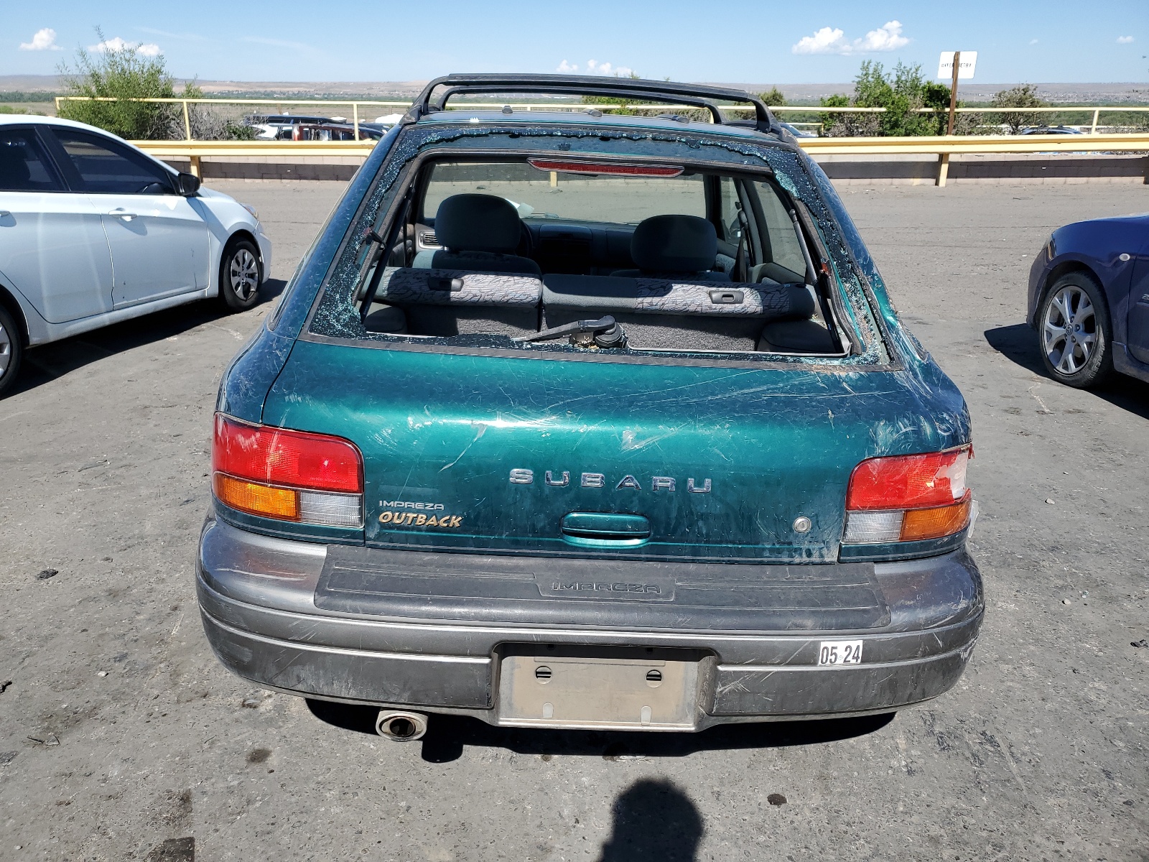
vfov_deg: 53.1
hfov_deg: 67.3
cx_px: 574
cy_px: 431
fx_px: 863
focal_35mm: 26
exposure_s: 1/3333
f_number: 1.5
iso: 50
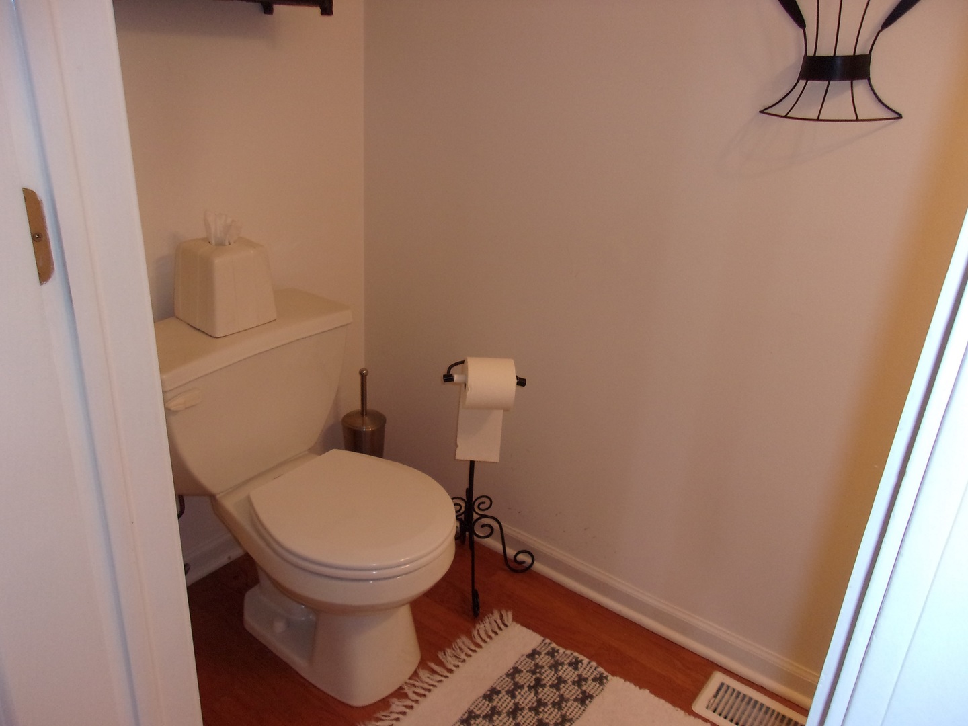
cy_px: 363
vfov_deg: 51.4
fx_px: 755
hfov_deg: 65.3
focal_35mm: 27
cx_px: 484
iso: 200
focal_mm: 4.9
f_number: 3
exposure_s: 1/34
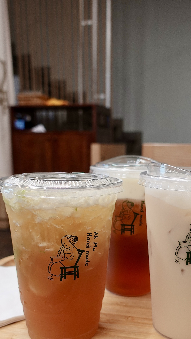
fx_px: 288
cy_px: 212
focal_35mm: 32
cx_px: 128
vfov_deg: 60.2
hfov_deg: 36.3
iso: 125
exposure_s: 1/30
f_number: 2.5
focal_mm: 9.4
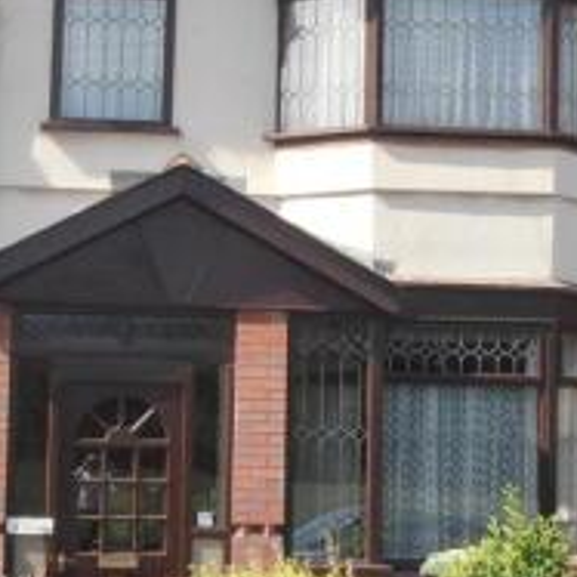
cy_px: 248
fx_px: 2282
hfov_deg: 14.4
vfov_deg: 14.4
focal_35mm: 121
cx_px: 350
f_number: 4.2
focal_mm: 7.87
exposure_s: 1/400
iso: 80
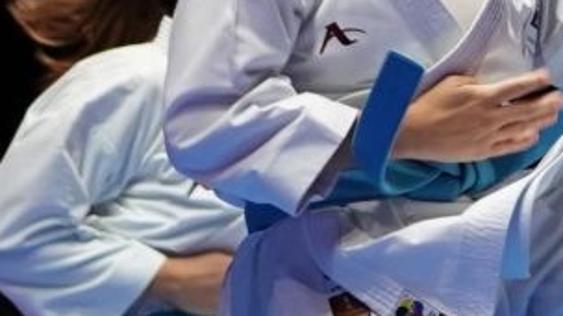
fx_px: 9733
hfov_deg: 3.3
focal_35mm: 652
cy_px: 392
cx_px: 1472
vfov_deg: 1.9
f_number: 2.8
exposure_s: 1/200
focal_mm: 70
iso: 1000
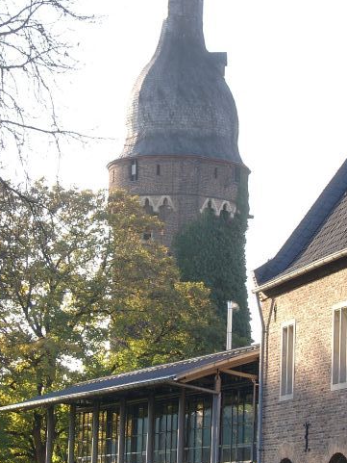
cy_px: 244
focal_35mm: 143
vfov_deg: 13.8
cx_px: 182
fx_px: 1910
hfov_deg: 10.4
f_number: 4
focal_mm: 17.86
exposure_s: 1/117
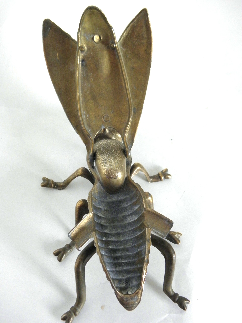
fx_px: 410
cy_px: 162
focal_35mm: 44
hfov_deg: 32.9
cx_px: 121
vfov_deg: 42.9
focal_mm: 7.9
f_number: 3.9
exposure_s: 1/13
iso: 200
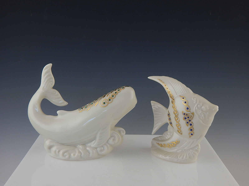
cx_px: 124
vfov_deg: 33.6
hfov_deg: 43.9
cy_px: 93
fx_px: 309
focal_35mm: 43
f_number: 3.6
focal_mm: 7.7
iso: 125
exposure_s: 1/50
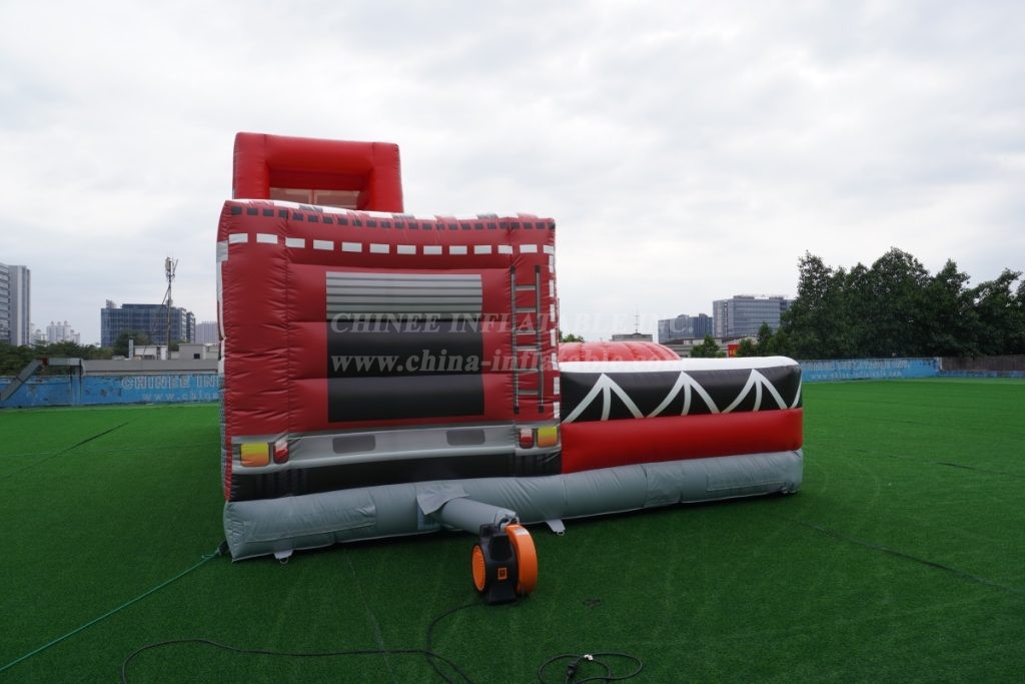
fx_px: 683
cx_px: 512
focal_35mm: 24
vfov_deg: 53.1
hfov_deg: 73.7
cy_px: 342
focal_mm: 16
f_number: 8
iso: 100
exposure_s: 1/200
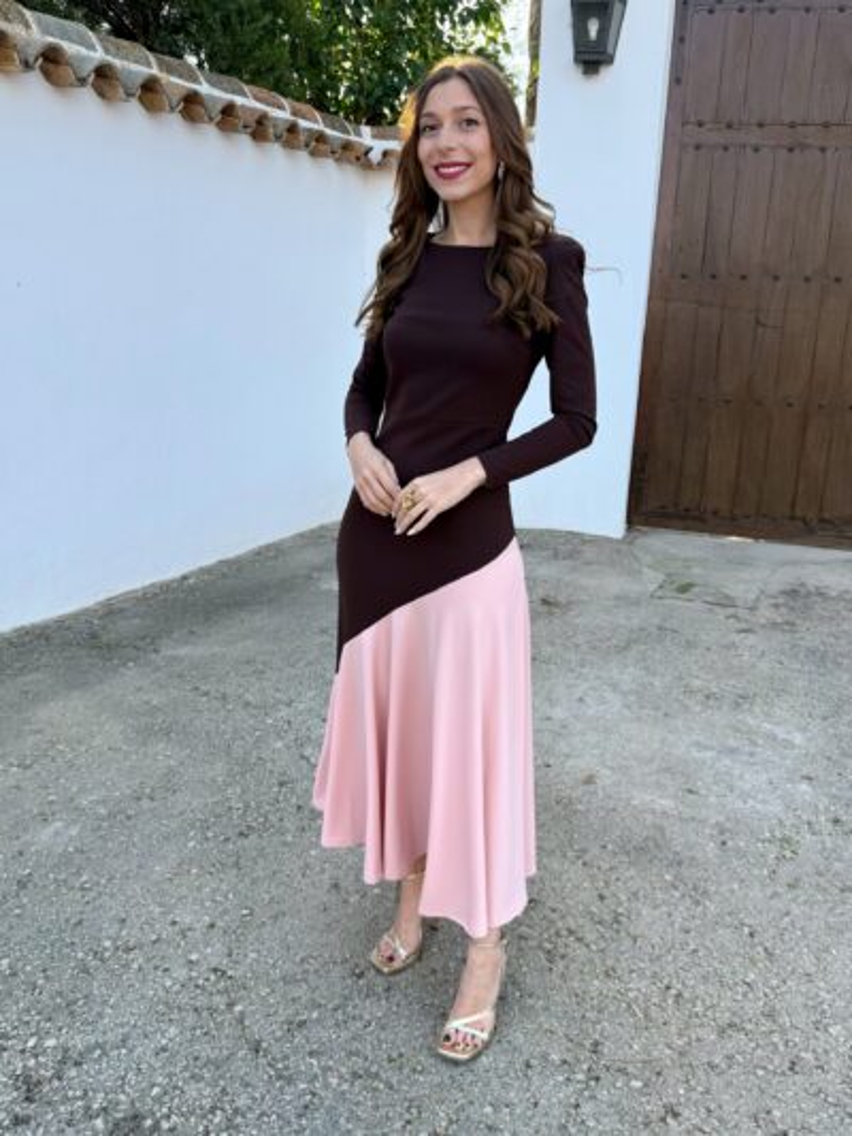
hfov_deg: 56.8
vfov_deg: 71.6
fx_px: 787
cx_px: 426
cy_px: 568
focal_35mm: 24
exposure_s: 1/695
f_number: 1.78
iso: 80
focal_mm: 6.76
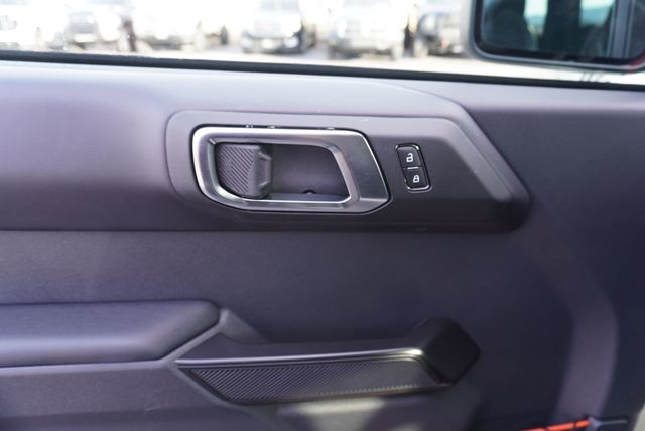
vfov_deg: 53.2
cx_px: 322
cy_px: 216
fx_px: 430
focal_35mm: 24
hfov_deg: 73.7
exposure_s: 1/60
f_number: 4
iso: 200
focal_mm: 16
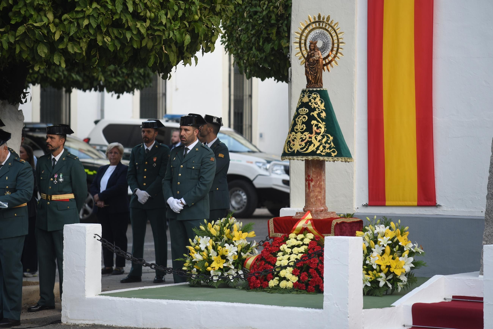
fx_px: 2740
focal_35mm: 200
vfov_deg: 6.9
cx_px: 246
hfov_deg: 10.3
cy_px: 164
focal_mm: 200
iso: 140
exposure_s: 1/160
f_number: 4
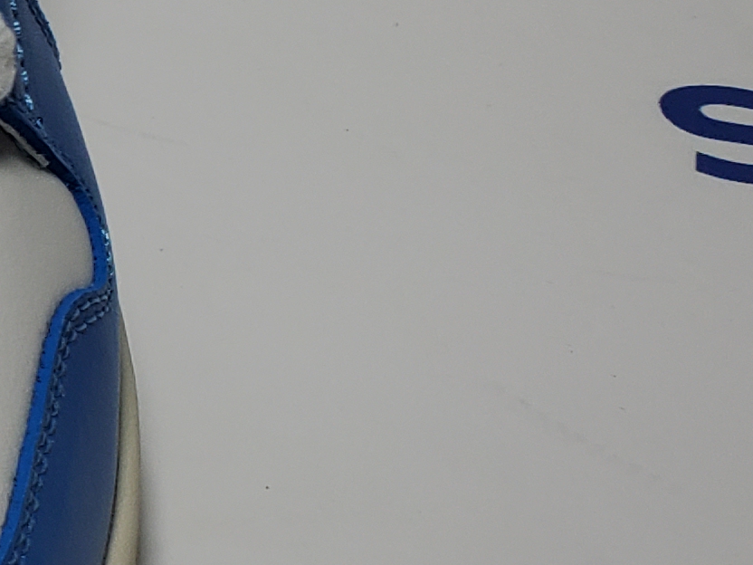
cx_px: -586
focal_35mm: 126
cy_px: 14
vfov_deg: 11.7
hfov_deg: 14.0
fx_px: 2741
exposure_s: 1/421
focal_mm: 4.3
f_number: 2.4
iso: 50
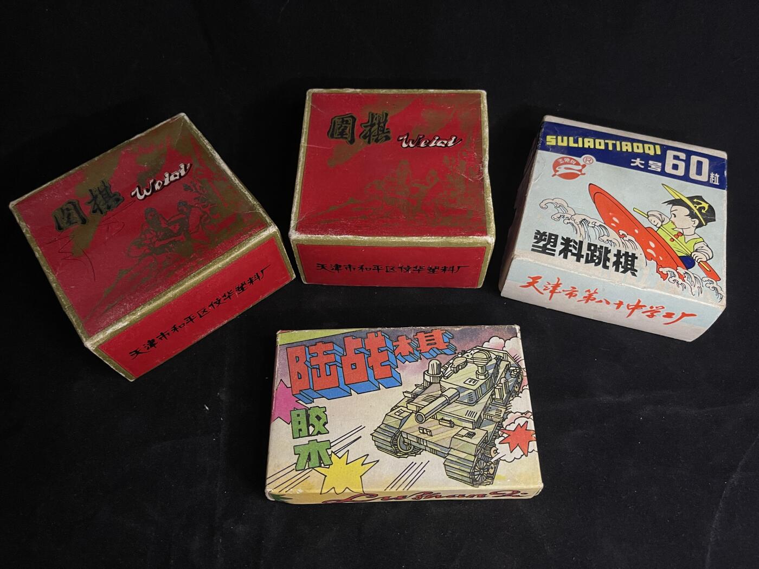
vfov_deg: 54.9
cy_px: 284
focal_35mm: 25
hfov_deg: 69.4
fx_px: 548
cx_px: 380
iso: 200
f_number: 1.6
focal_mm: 5.1
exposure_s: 1/60
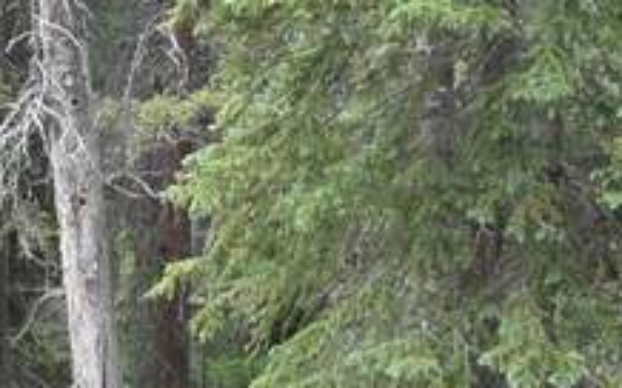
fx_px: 1847
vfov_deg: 11.8
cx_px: -94
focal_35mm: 109
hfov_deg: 18.3
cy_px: -57
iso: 100
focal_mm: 4.6
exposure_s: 1/60
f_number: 3.3
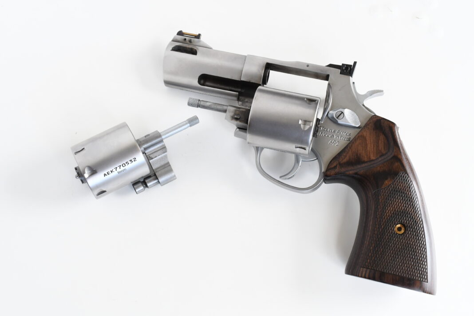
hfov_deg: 43.6
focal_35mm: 45
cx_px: 237
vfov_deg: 29.9
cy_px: 158
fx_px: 592
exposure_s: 1/40
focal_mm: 30
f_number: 14
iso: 1250
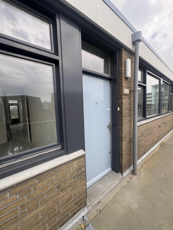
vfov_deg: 102.1
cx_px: 86
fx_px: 93
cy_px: 115
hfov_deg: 85.7
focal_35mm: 14
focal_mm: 2.22
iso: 40
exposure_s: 1/270
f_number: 2.2
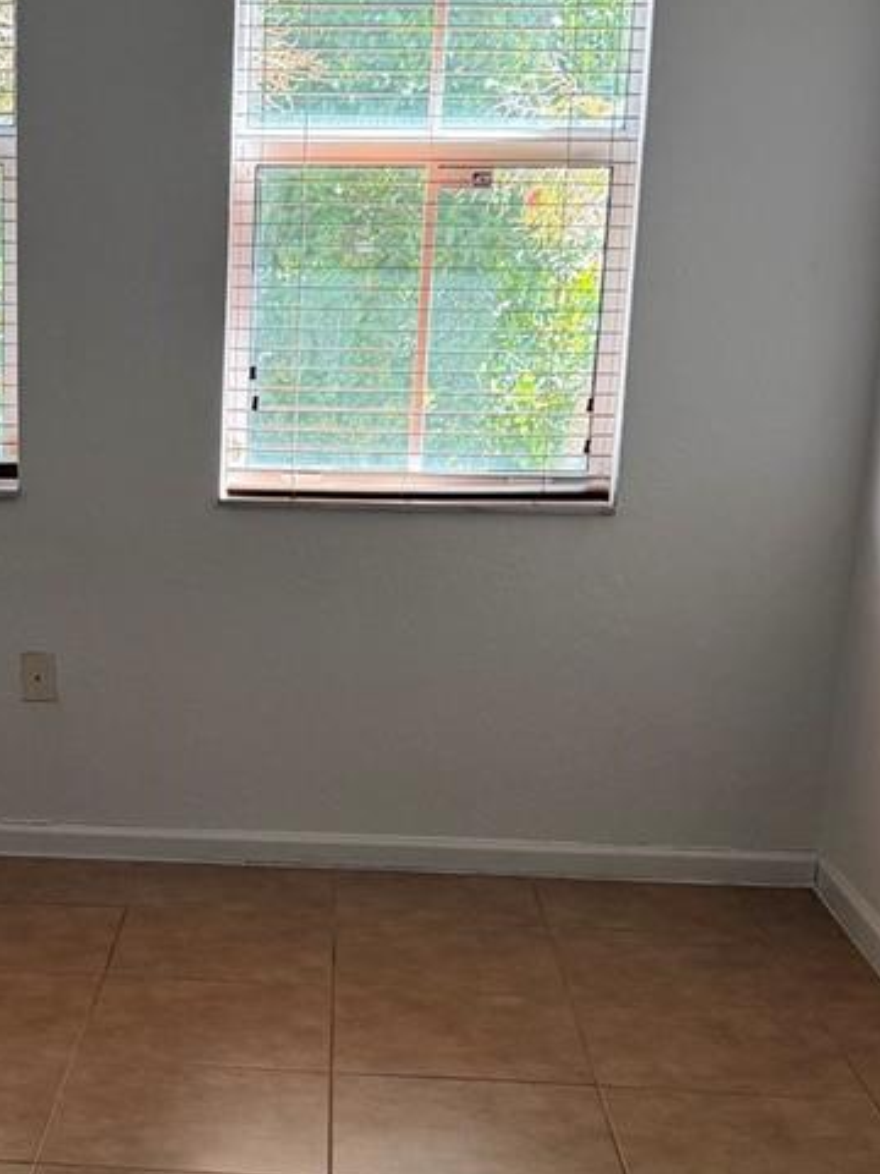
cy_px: 868
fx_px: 2034
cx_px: 149
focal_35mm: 60
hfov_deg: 24.0
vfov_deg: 31.7
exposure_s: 1/169
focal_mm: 6.76
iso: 200
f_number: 1.78
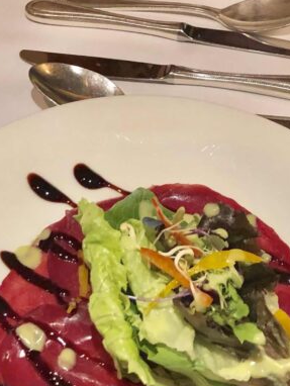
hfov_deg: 19.7
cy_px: 38
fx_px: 837
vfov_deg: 25.2
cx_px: 132
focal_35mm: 75
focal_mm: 4
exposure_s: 1/15
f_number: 1.8
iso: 100
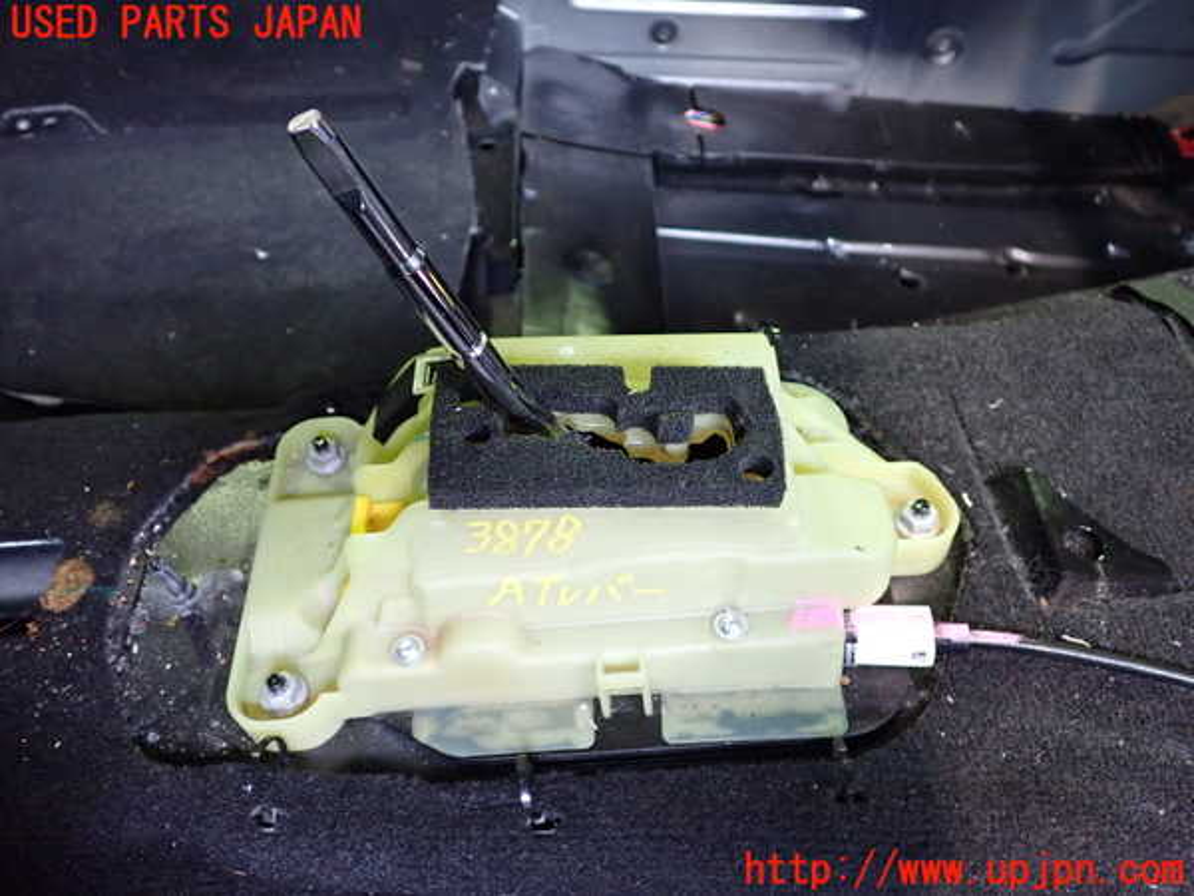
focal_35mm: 30
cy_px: 448
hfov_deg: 60.0
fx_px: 1035
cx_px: 597
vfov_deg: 46.8
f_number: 2.3
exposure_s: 1/30
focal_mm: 5.4
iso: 640
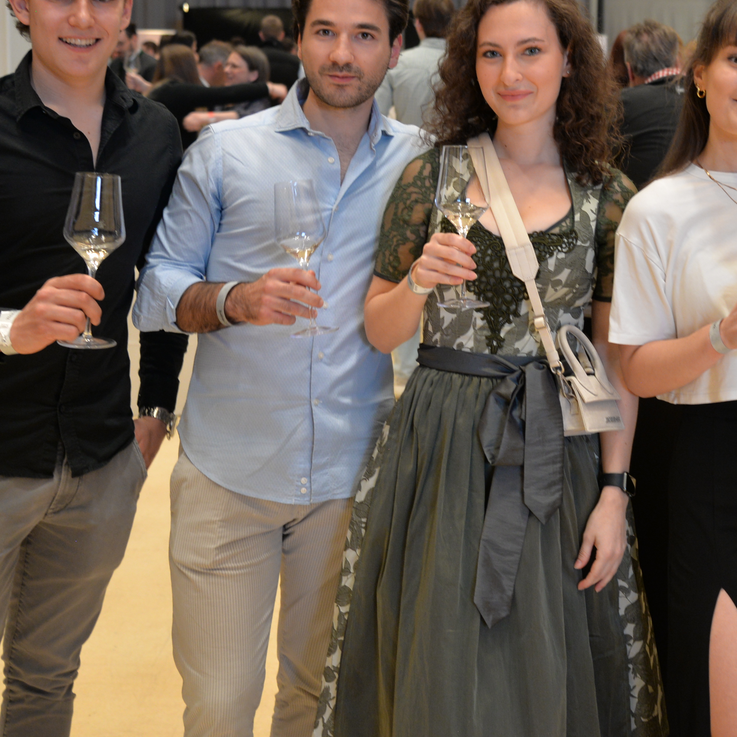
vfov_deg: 27.4
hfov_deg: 27.4
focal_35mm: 62
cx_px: 526
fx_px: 1493
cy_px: 199
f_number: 4
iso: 900
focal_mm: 32
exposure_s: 1/30
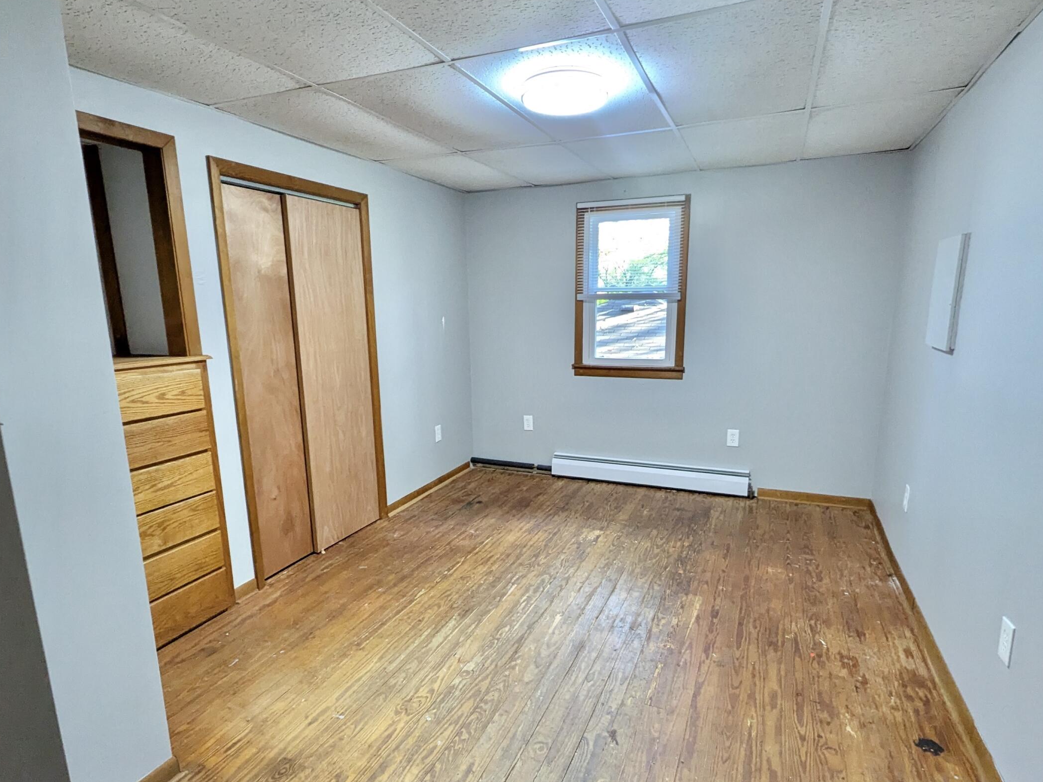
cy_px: 433
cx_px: 507
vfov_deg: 65.8
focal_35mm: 20
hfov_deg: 81.7
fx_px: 603
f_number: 2.2
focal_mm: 1.83
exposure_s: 1/40
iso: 198
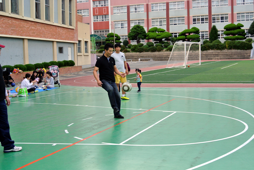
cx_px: 127
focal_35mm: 55
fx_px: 389
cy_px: 85
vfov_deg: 24.7
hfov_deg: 36.2
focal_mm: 20.5
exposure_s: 1/250
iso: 200
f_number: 4.8
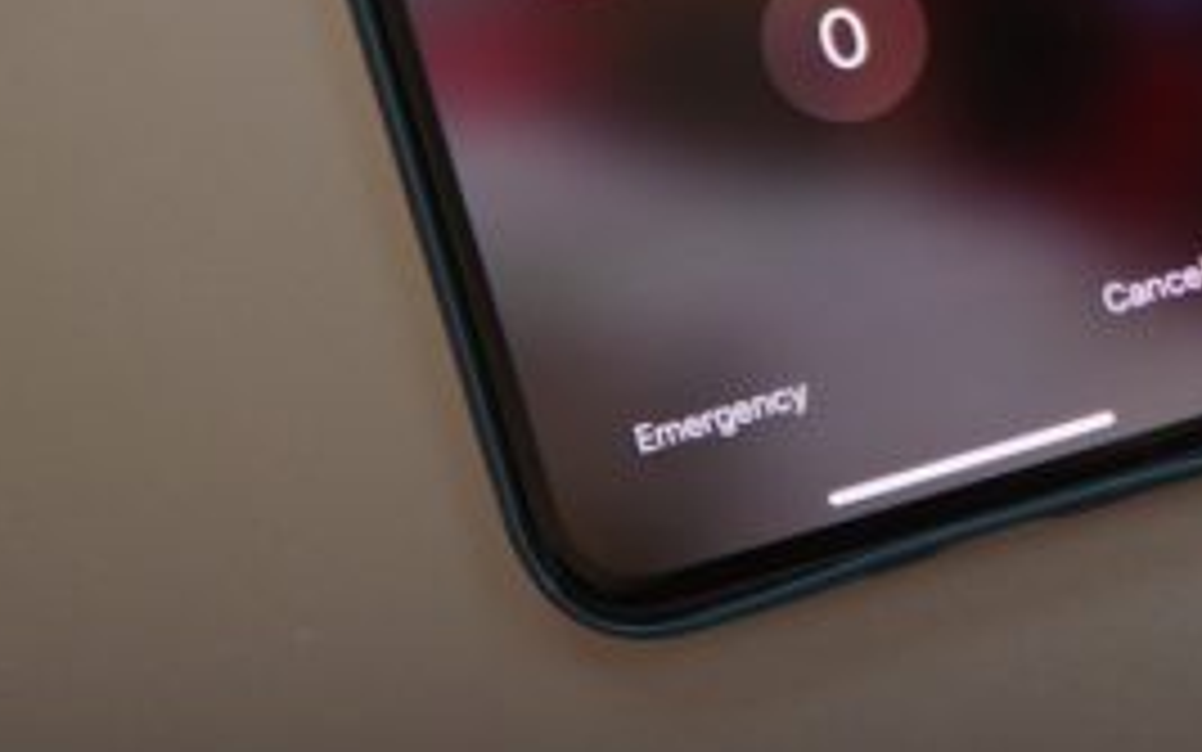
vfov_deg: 9.7
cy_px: -311
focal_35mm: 132
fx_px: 4325
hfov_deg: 15.2
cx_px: 1513
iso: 400
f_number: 1.4
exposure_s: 1/50
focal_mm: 30
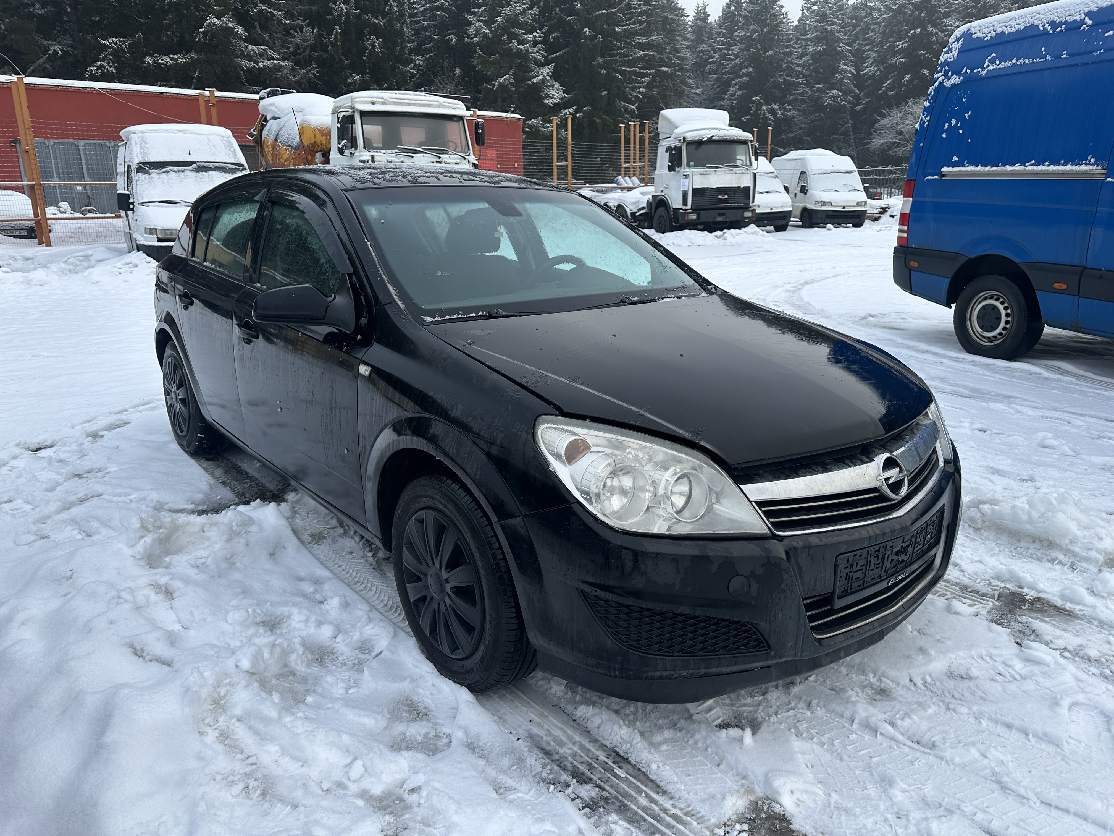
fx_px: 772
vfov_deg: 56.8
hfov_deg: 71.6
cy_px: 418
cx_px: 557
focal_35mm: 24
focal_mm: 6.86
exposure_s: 1/601
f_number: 1.78
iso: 80
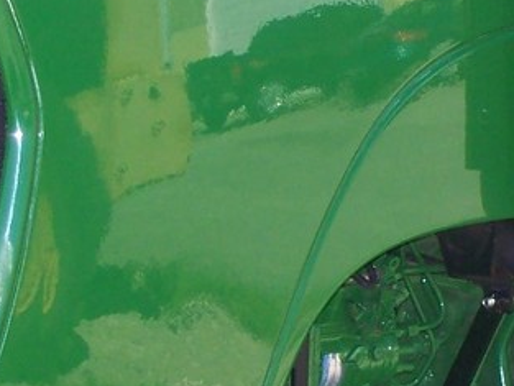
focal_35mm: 229
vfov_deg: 6.5
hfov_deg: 8.6
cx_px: 542
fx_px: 3402
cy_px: 342
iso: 80
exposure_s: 1/400
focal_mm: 7.54
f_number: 2.8
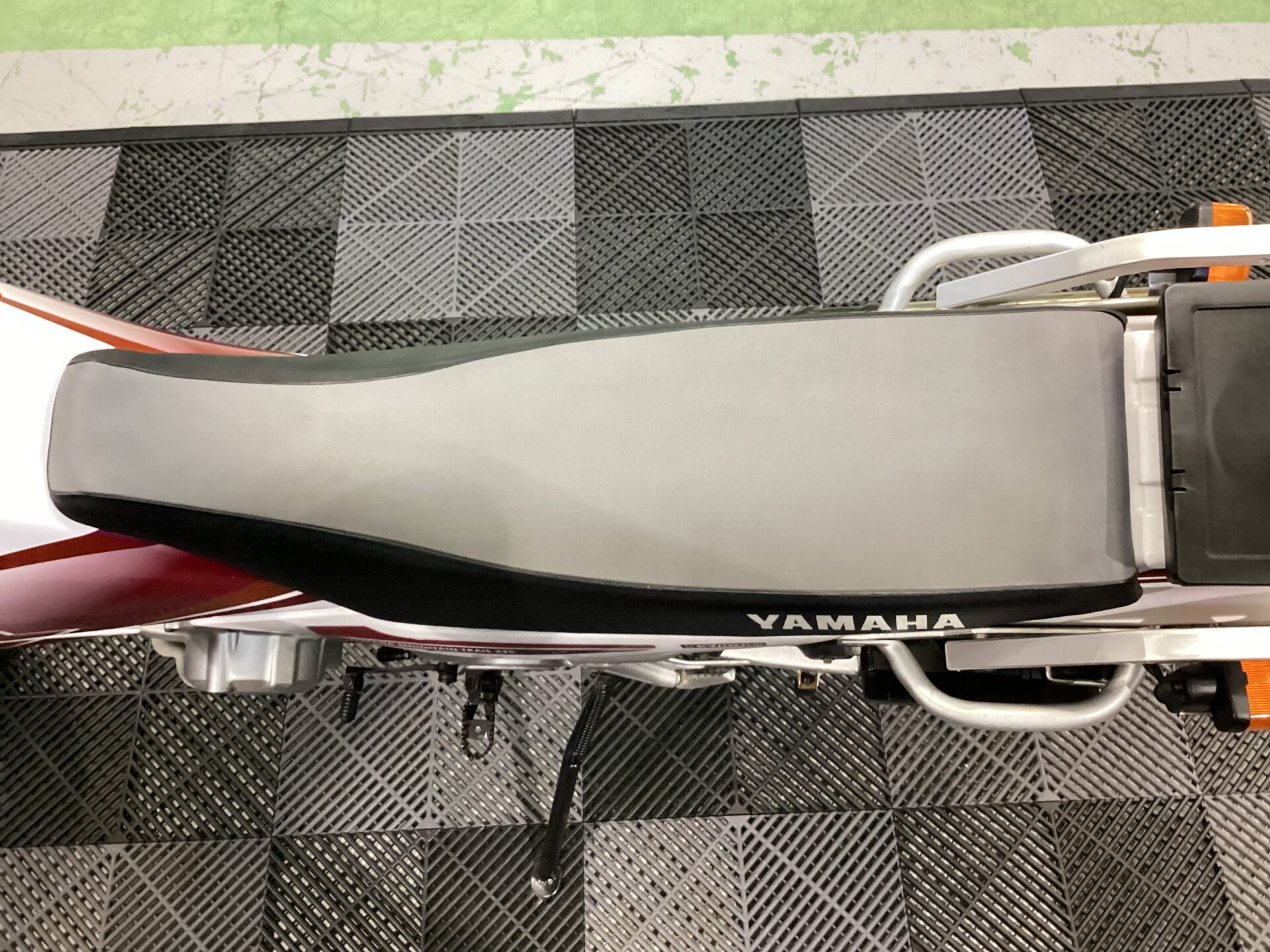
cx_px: 635
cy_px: 476
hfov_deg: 58.4
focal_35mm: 31
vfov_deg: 45.4
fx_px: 1137
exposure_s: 1/60
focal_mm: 3.3
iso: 320
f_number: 2.4
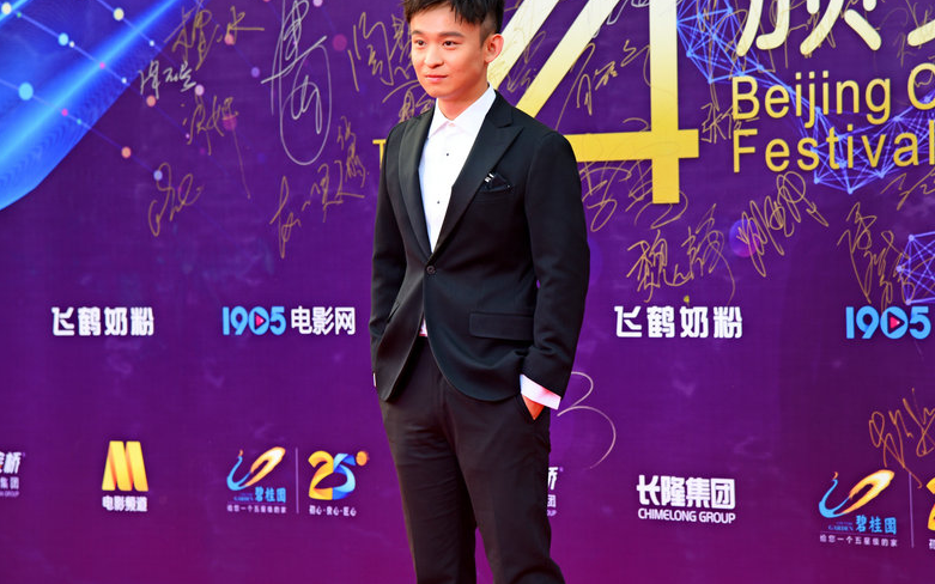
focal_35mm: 141
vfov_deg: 9.3
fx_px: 3593
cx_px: 478
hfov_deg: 14.8
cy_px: 266
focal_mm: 120
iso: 400
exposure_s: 1/125
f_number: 5.6
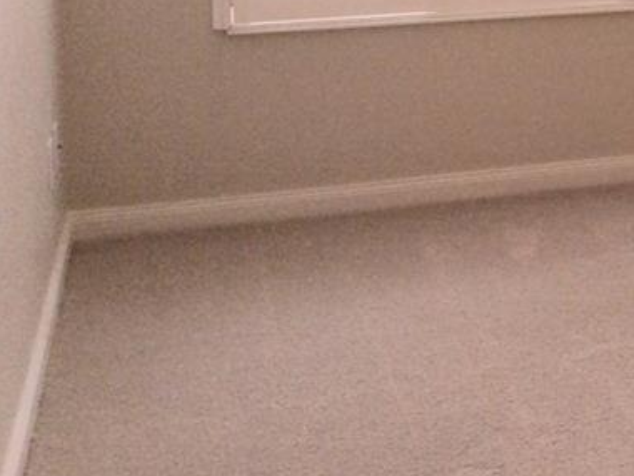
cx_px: 798
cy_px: -115
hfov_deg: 20.9
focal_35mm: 86
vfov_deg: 16.4
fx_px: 1575
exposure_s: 1/120
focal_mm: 3.3
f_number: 2.4
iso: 50
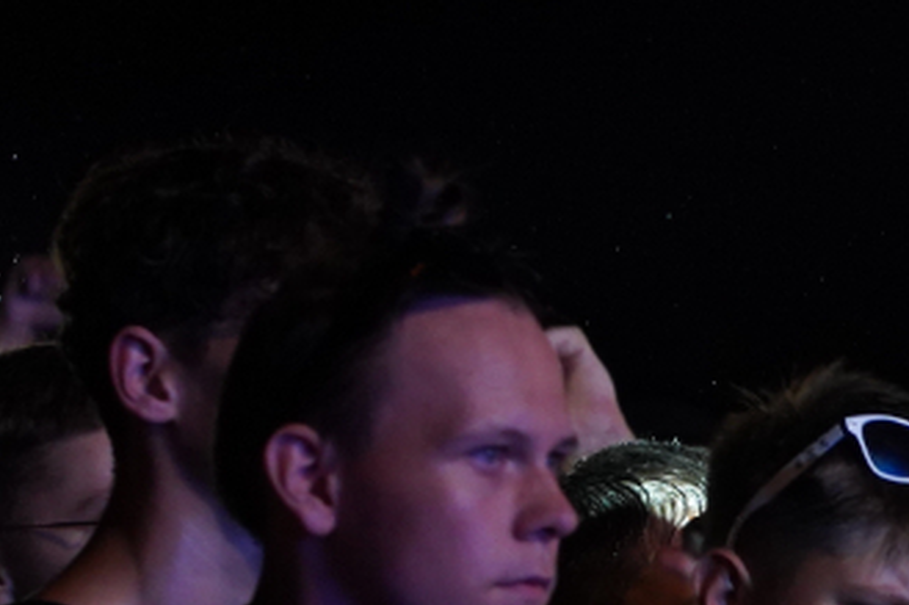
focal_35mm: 395
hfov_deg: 5.1
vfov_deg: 3.5
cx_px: 1672
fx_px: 9968
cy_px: 844
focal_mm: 100
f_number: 4
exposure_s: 1/100
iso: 4000
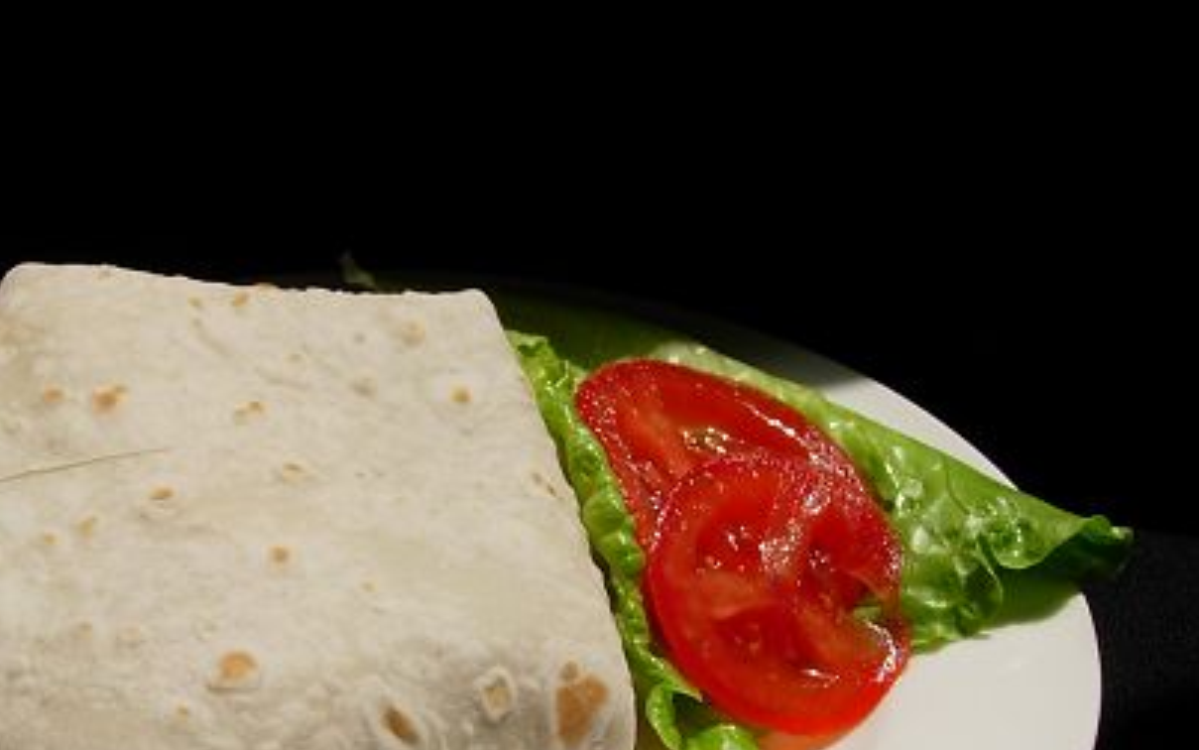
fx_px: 1961
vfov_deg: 21.3
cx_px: 366
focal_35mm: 60
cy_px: 643
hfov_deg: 33.6
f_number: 4.8
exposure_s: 1/1024
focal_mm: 7.8
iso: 79
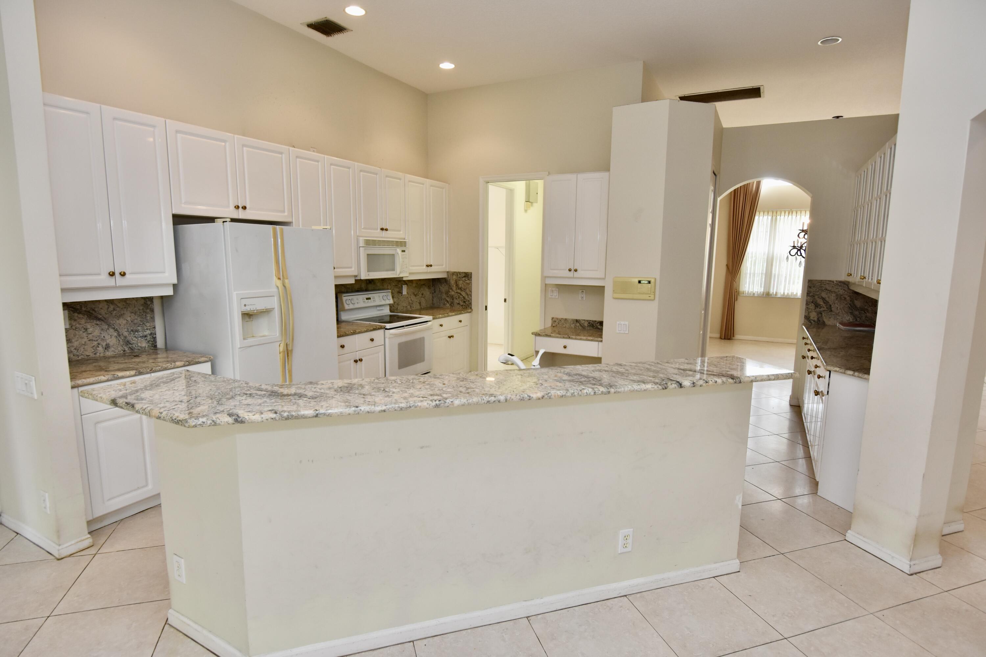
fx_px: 493
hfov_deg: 90.0
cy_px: 328
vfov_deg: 67.4
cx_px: 493
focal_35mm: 18
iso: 500
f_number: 5.6
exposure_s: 1/60
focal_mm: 12
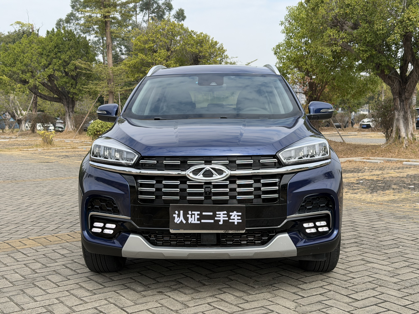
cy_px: 157
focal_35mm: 48
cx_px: 210
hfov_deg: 39.7
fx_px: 581
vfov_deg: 30.3
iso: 80
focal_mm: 6.76
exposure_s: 1/3096
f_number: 1.78
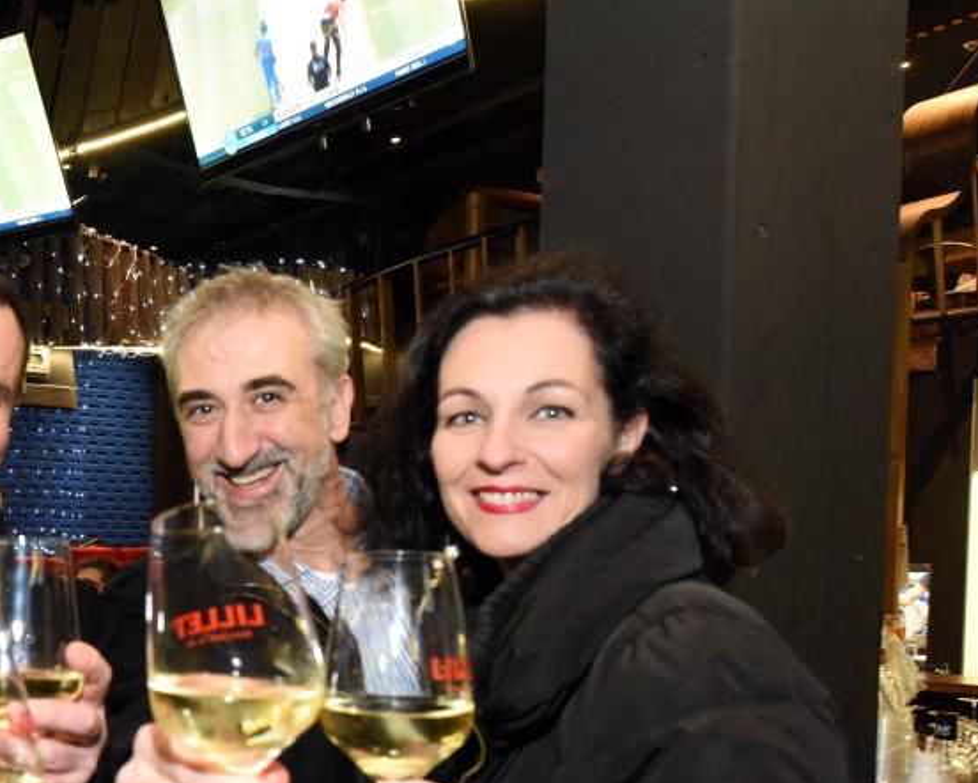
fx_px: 1303
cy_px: 634
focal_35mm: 45
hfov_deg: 38.5
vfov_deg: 32.5
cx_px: 111
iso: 6400
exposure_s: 1/40
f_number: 7.1
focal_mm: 23
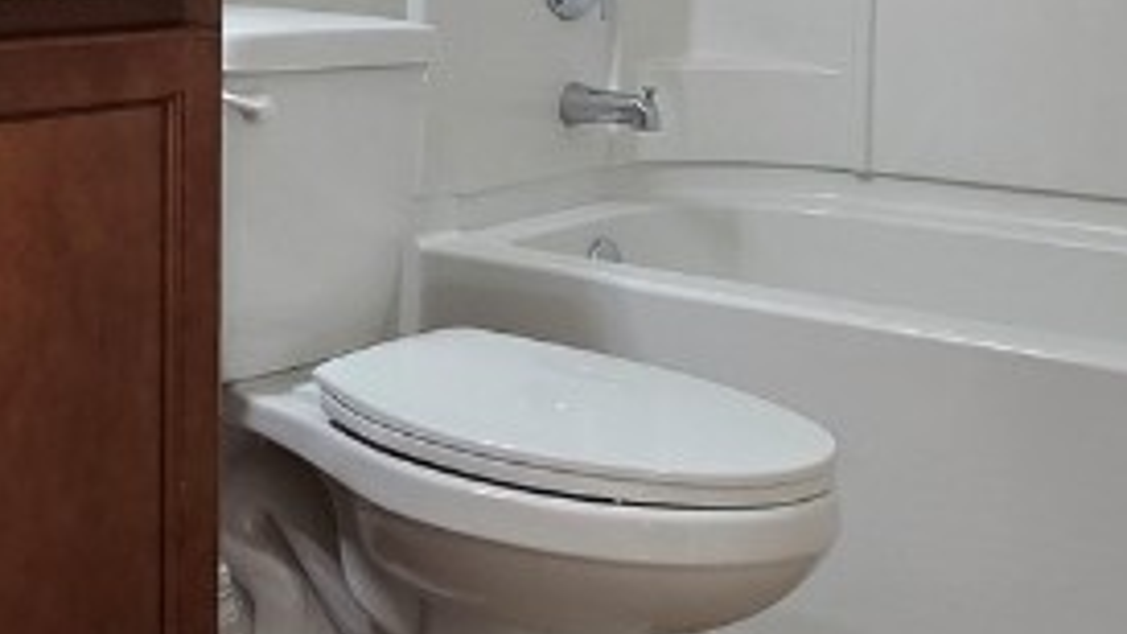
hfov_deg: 37.4
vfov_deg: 22.0
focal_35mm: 53
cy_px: 54
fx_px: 1584
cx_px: 189
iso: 100
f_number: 2.2
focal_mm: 2.2
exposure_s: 1/60
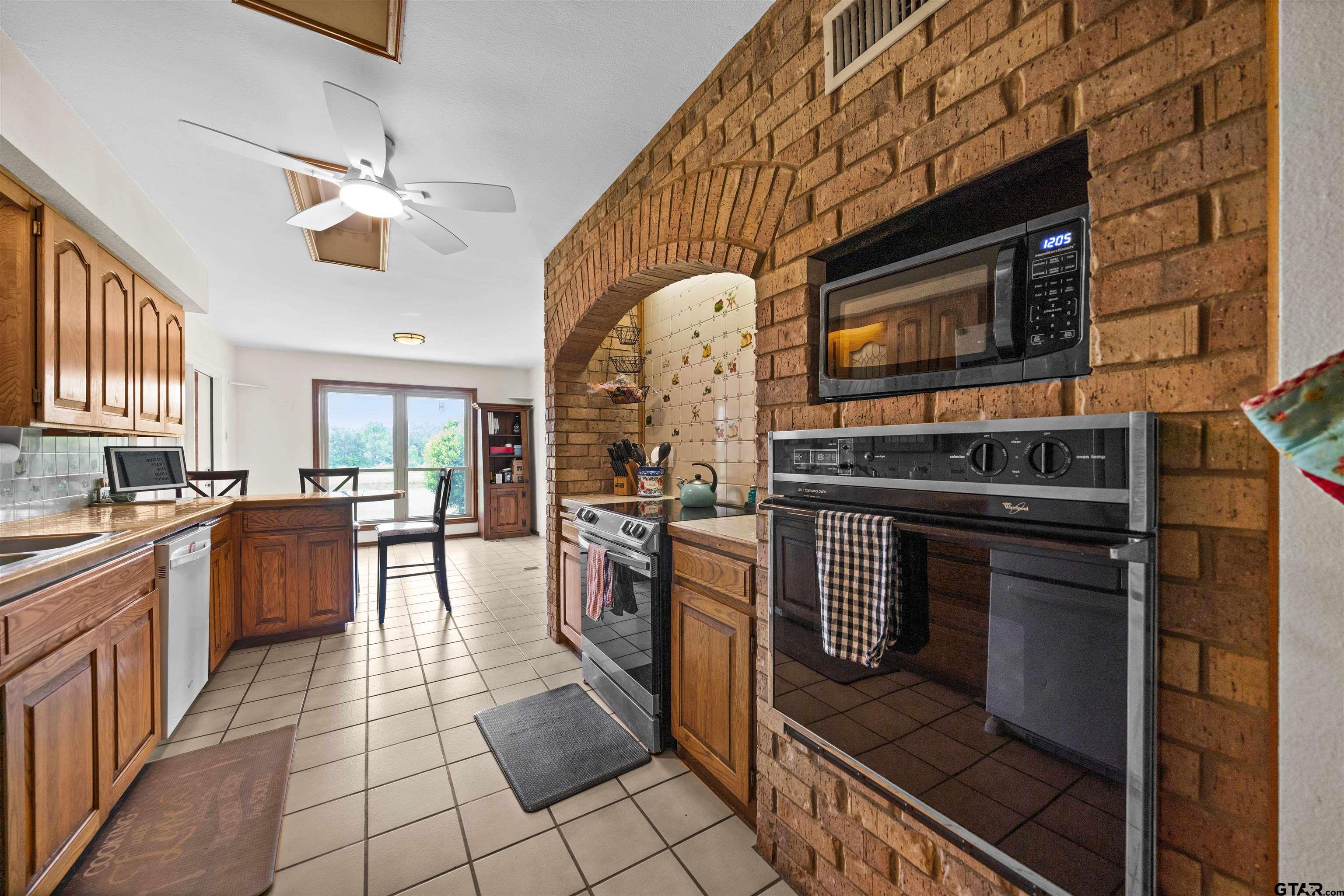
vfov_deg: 90.0
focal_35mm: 12
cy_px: 448
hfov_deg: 112.6
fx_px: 448
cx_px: 672
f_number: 5
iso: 500
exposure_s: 1/30
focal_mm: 12
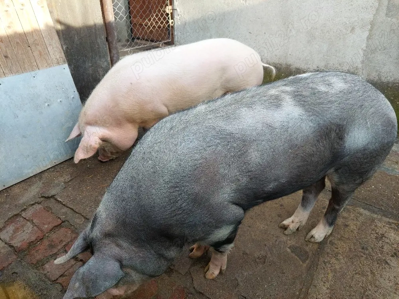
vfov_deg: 54.9
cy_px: 150
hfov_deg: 69.4
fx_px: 288
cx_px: 200
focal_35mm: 25
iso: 40
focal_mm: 5.23
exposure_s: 1/156
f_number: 1.8
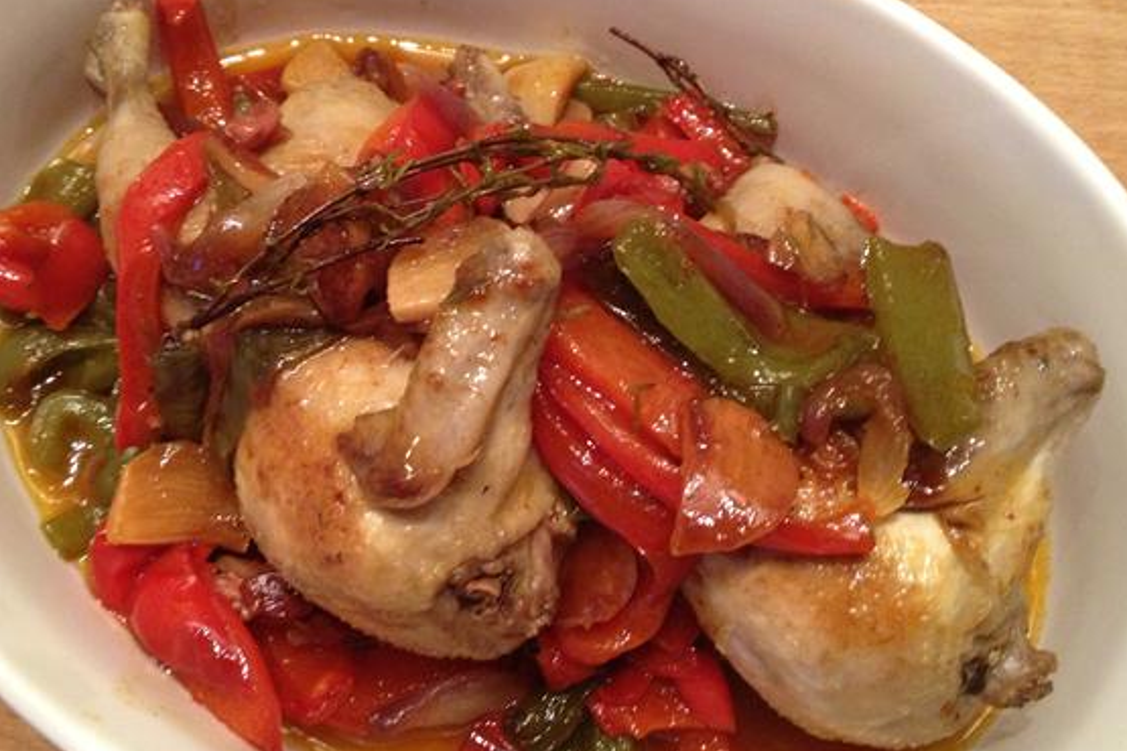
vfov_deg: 31.9
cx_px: 518
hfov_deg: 46.4
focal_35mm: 42
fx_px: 1315
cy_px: 400
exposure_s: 1/20
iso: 320
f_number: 2.4
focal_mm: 4.28
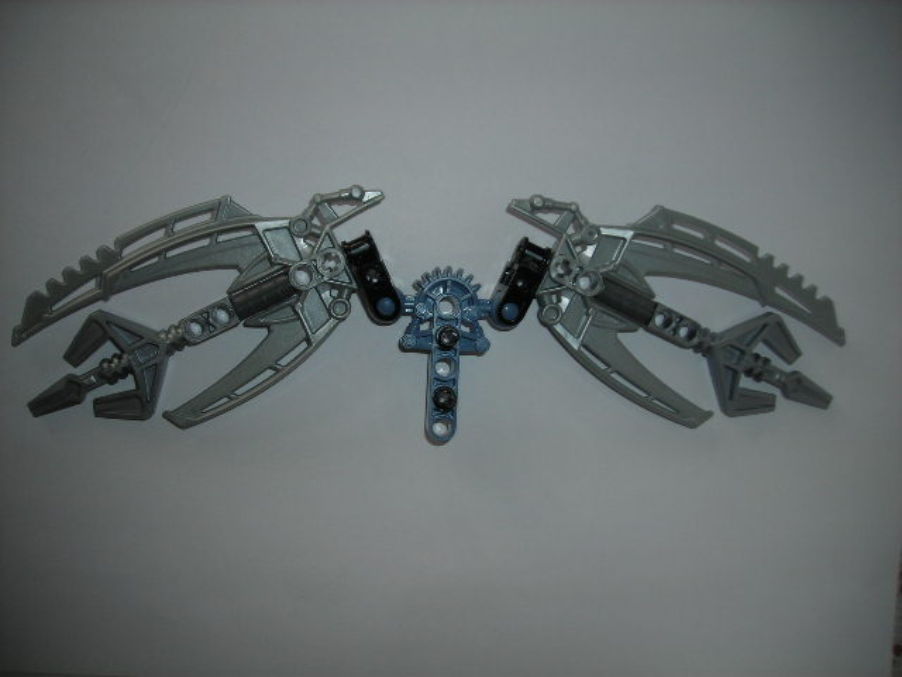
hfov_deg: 49.0
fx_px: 990
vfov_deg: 37.7
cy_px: 338
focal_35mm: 38
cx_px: 451
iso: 50
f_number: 3.2
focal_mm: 6.3
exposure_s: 1/60.1
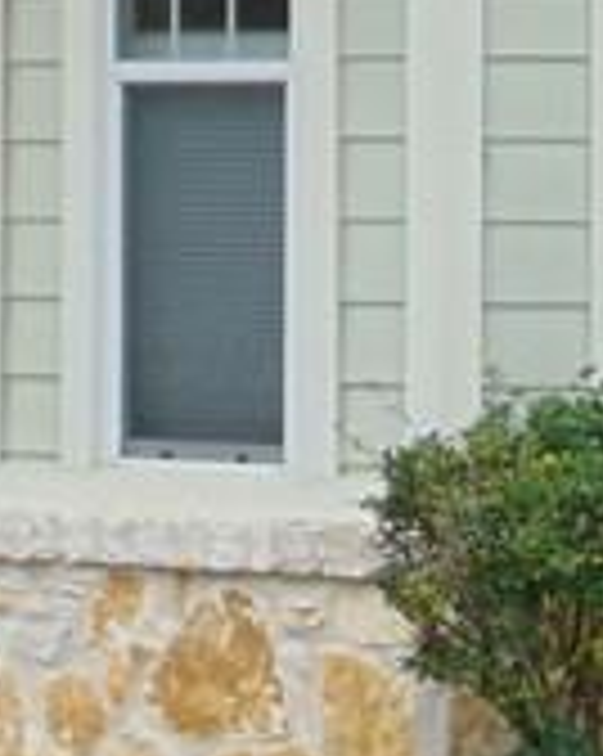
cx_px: -36
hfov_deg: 5.2
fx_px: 6660
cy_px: -310
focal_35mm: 298
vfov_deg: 6.4
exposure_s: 1/400
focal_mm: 9
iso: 80
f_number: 3.5
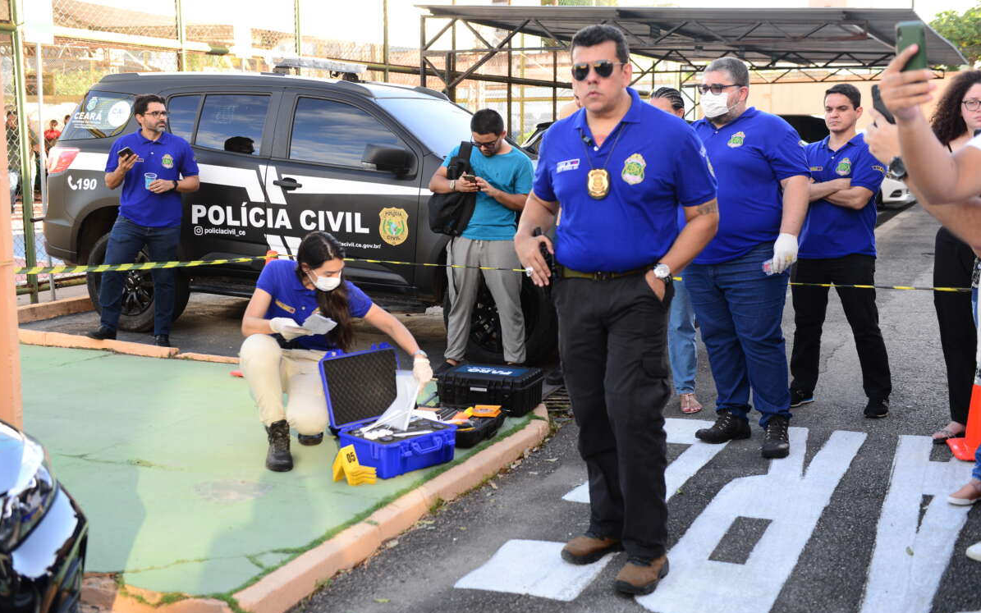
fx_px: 1150
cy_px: 289
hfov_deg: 46.2
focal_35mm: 43
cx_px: 489
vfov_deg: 29.9
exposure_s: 1/250
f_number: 3.5
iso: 250
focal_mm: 42
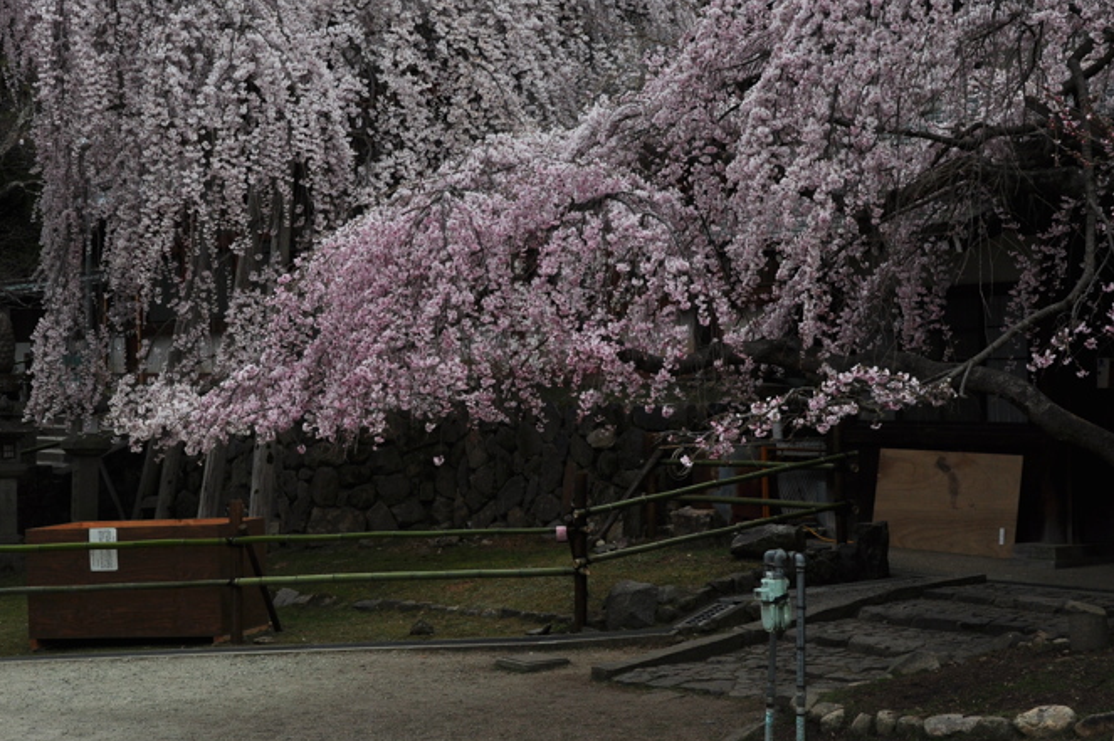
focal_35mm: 72
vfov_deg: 18.9
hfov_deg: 28.2
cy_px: 326
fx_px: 2219
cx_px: 534
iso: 200
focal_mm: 31
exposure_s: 1/125
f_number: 8
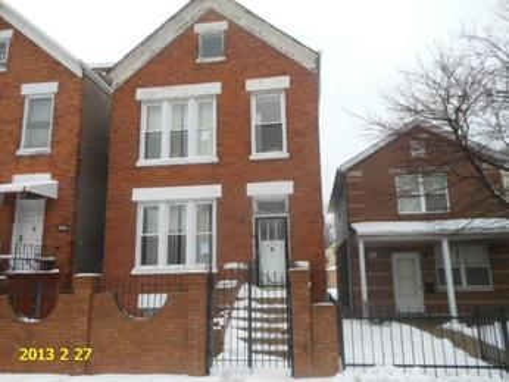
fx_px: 368
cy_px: 191
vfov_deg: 54.9
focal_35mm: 25
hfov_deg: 69.4
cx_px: 254
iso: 80
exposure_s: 1/320
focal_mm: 4.5
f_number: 3.2
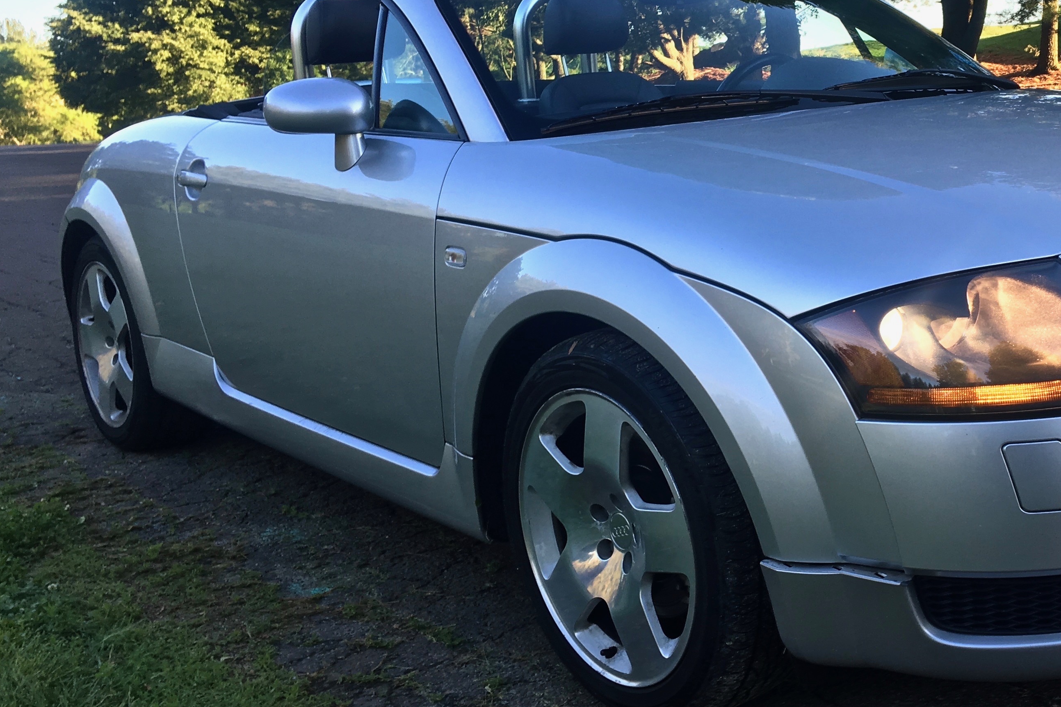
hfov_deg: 40.8
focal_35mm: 47
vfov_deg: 28.6
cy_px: 302
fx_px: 1385
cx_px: 791
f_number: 2.2
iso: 25
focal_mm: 4.15
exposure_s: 1/120
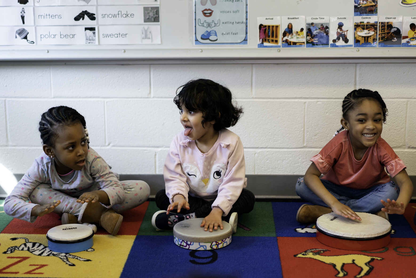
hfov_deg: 36.2
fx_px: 636
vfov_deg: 24.6
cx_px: 208
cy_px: 139
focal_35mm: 55
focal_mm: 55
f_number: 1.8
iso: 1000
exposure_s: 1/1000
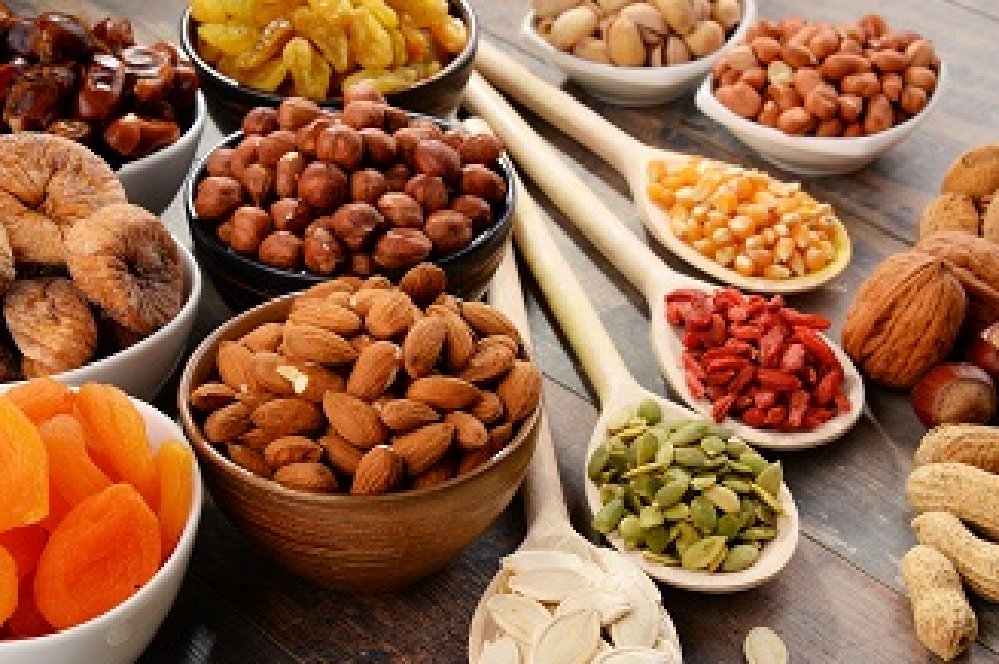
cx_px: 445
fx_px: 2634
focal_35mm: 95
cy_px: 352
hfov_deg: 21.5
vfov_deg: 14.4
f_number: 14
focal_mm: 78
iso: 100
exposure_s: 1/125
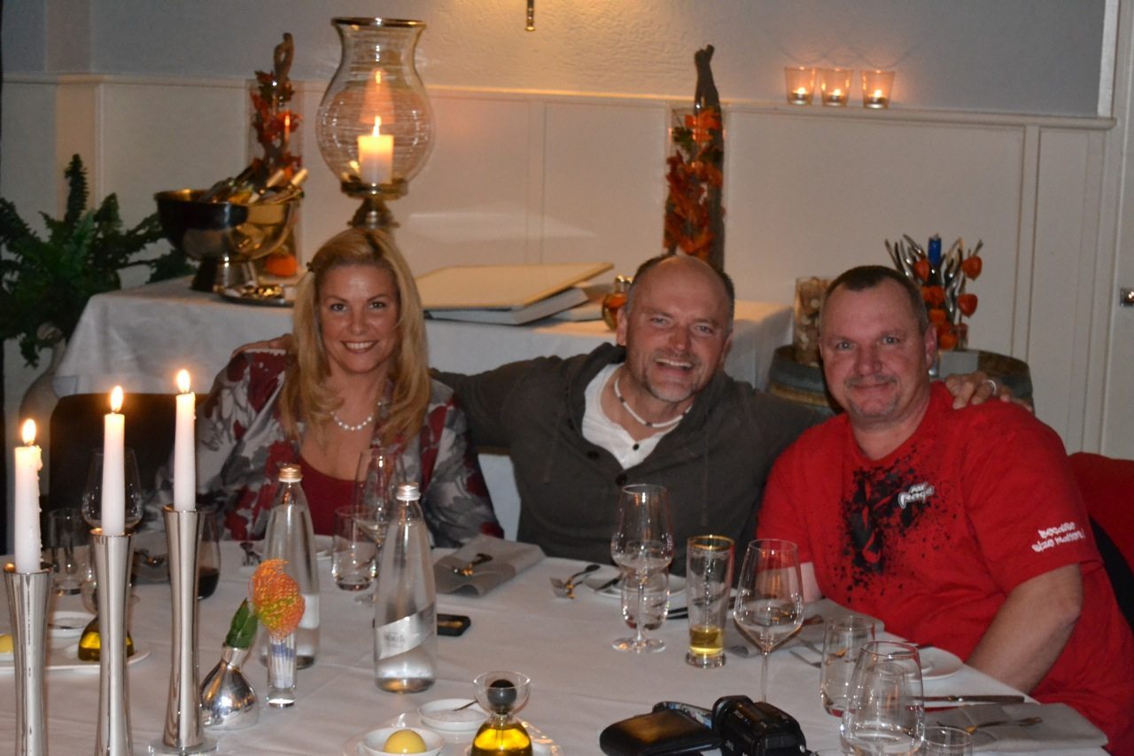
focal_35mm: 68
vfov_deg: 20.2
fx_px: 2126
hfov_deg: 29.9
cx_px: 567
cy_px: 378
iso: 3200
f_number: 5.3
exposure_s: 1/60
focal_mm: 45
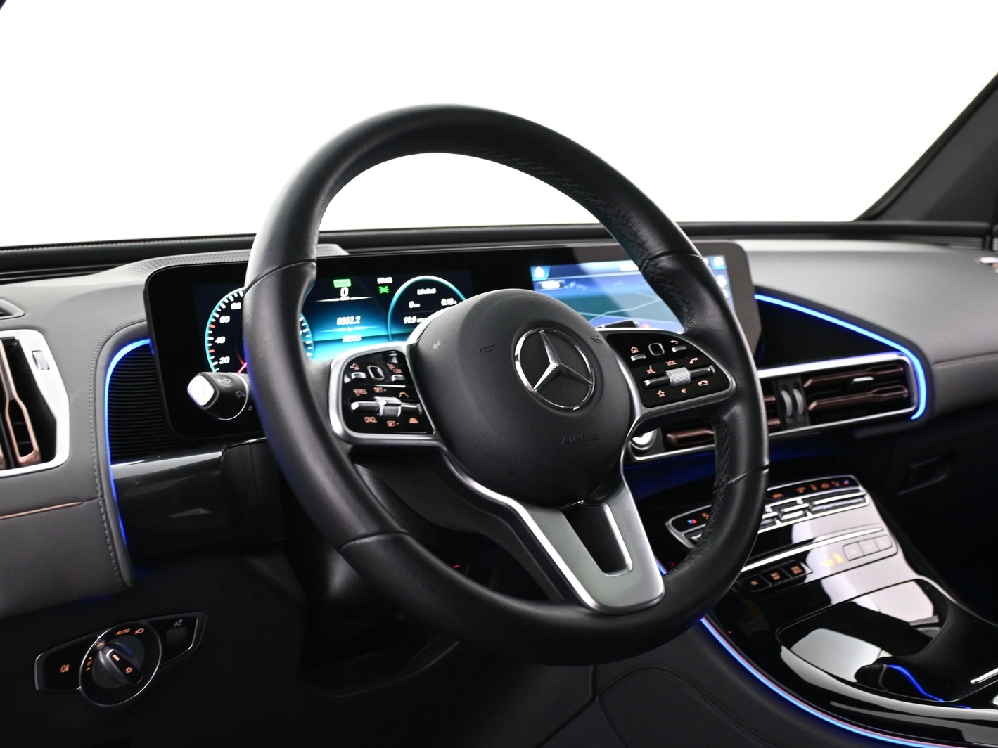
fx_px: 1305
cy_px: 375
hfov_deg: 41.8
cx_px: 516
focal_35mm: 45
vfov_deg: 32.0
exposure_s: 1/13
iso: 1600
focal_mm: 27.5
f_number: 4.5
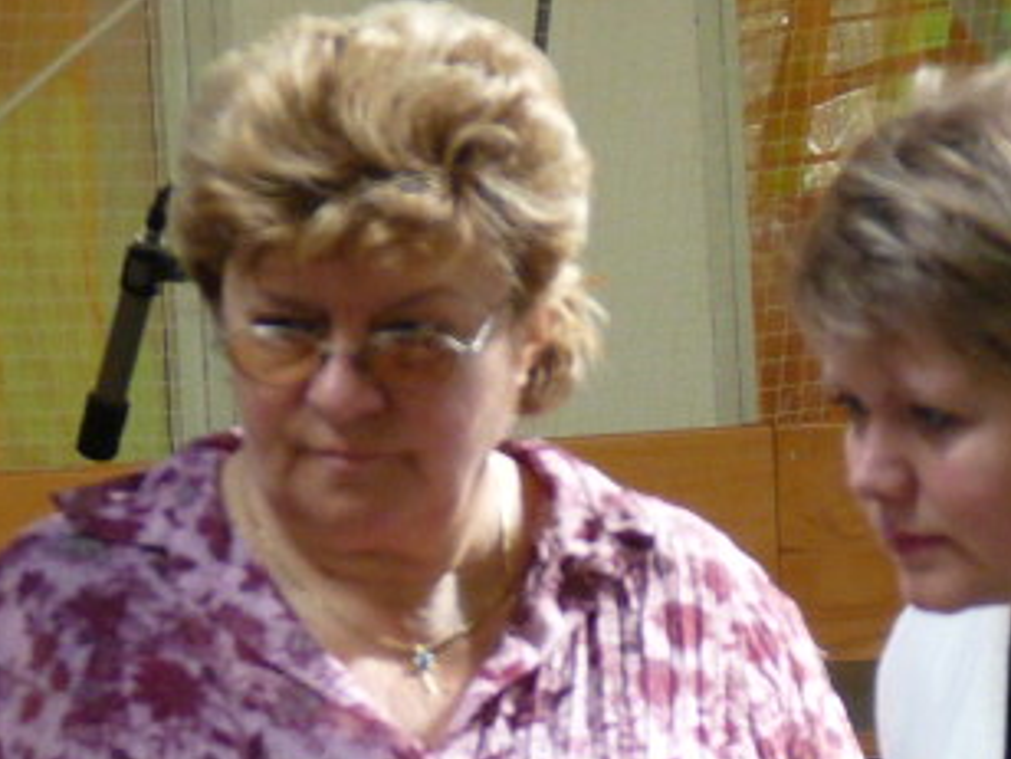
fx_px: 12208
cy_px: 460
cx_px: 821
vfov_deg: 3.6
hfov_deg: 4.7
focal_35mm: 418
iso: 250
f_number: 3.6
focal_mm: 20.1
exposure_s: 1/80
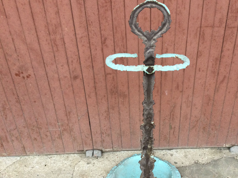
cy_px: 99
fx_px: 254
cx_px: 140
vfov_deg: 38.6
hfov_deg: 49.9
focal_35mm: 37
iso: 64
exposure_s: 1/33
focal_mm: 3.3
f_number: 2.4
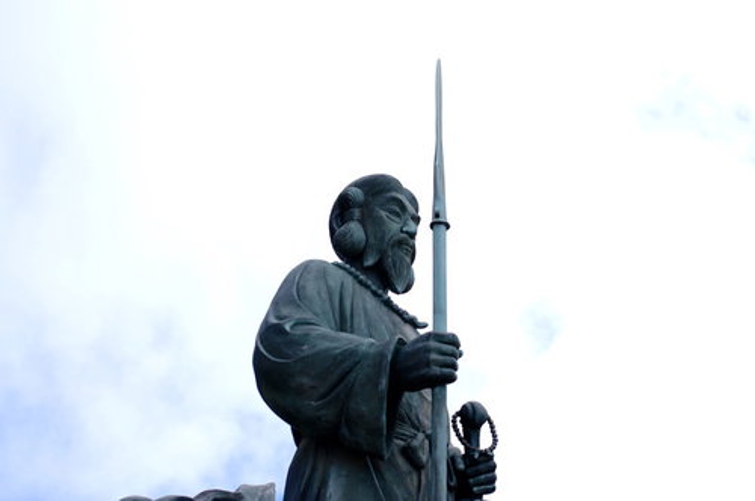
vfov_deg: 25.9
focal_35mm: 52
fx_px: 1089
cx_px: 378
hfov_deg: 38.2
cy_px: 250
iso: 100
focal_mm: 35
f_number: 3.5
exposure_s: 1/250
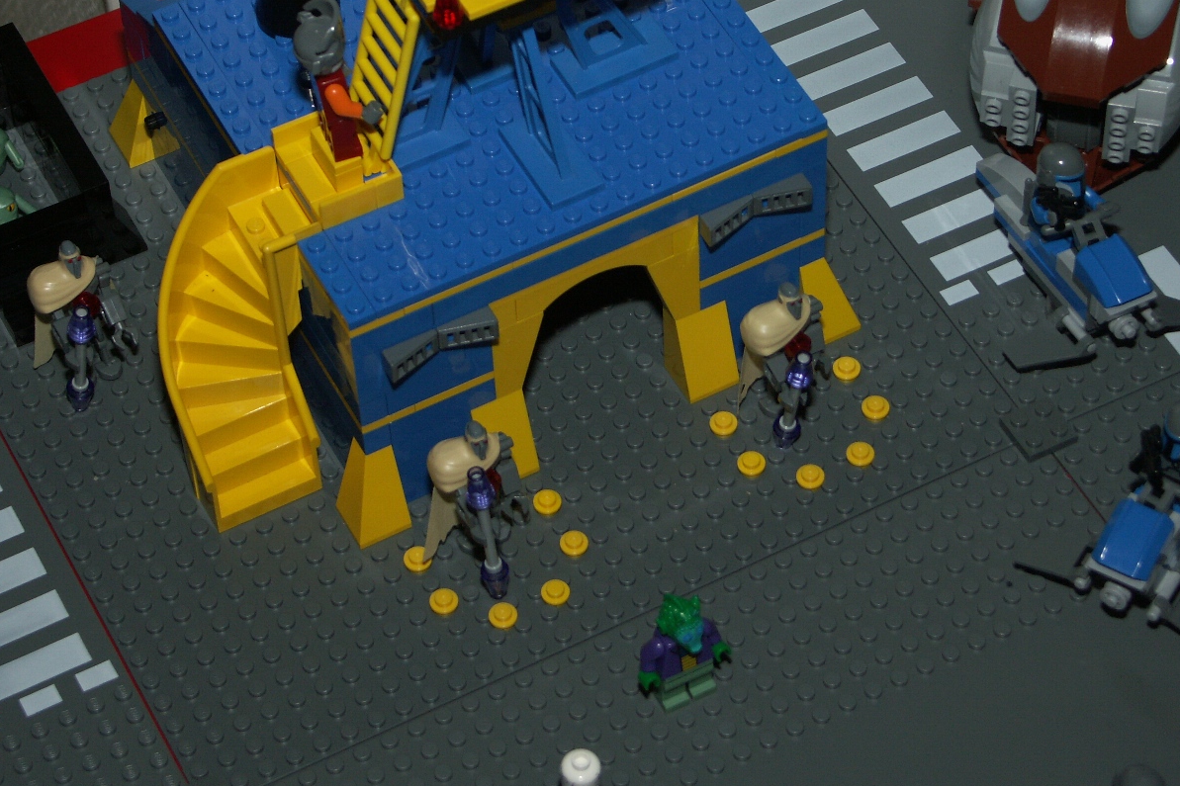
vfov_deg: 12.3
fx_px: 3638
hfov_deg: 18.4
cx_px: 556
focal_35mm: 111
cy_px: 281
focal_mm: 20.09
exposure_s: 1/80
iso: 100
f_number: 3.2
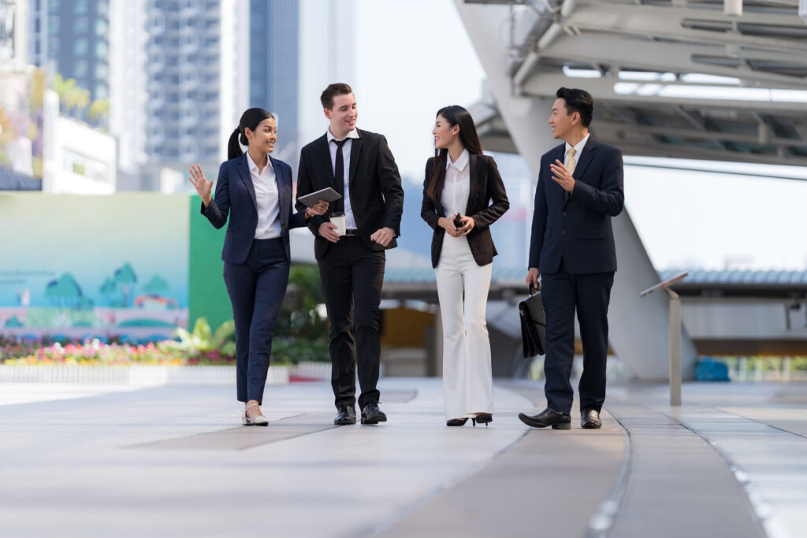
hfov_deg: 15.2
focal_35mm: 135
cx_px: 404
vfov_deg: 10.2
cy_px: 269
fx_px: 3026
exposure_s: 1/1600
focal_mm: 135
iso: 100
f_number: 1.8
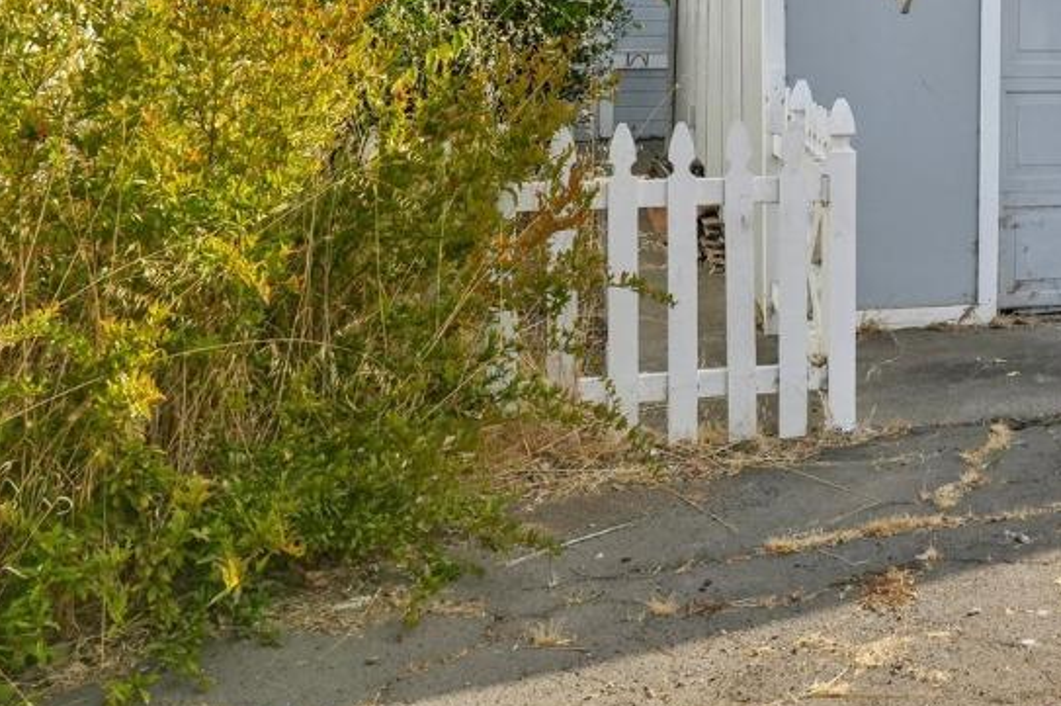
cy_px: -200
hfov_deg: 33.9
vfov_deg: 24.0
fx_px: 1457
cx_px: 1206
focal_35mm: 49
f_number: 8
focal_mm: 17.9
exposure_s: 1/1000
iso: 800
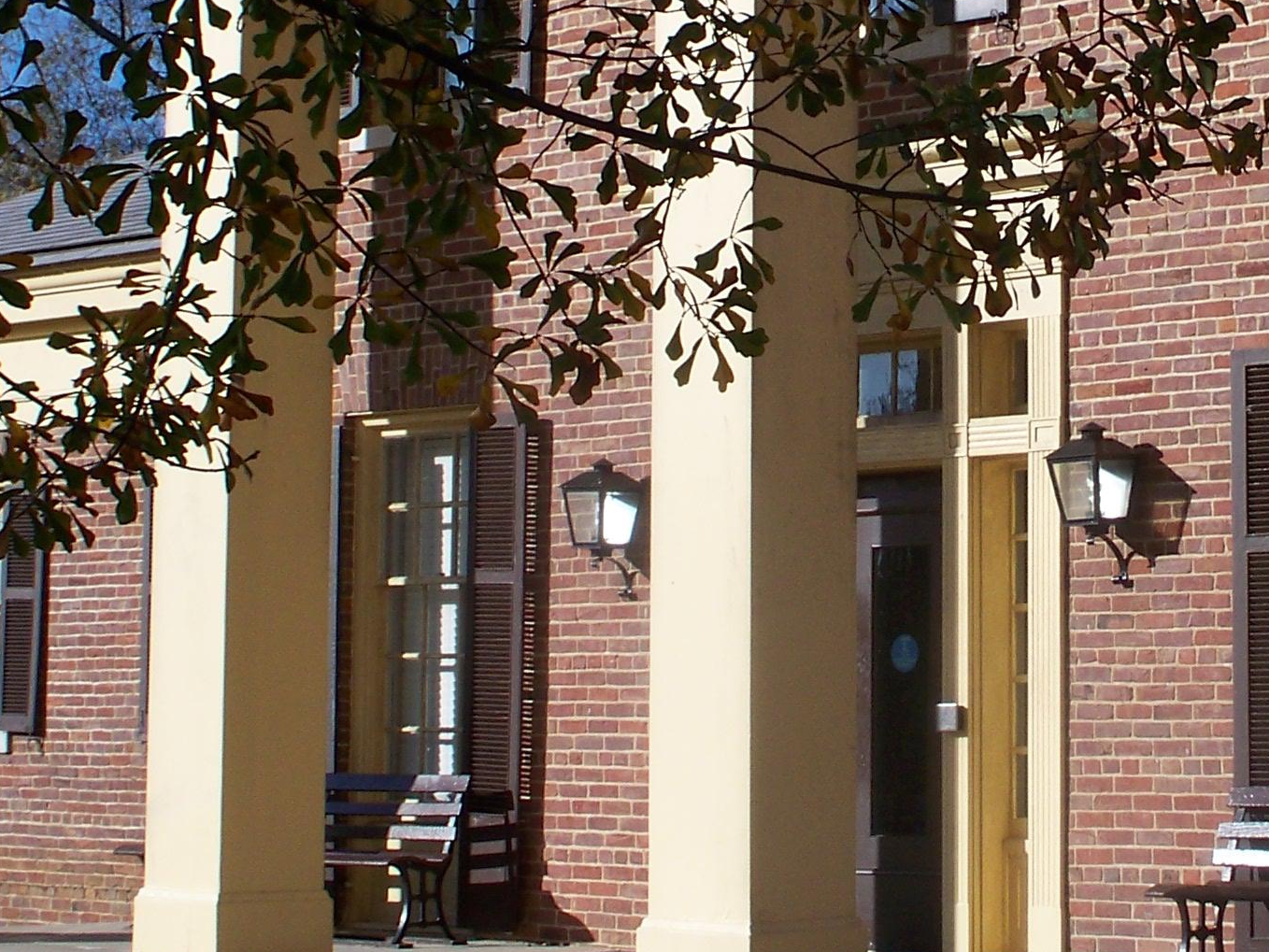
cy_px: 15
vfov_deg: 13.8
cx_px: 1026
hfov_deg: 18.4
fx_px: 3887
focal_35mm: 106
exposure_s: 1/500
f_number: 5
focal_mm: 7.54
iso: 64
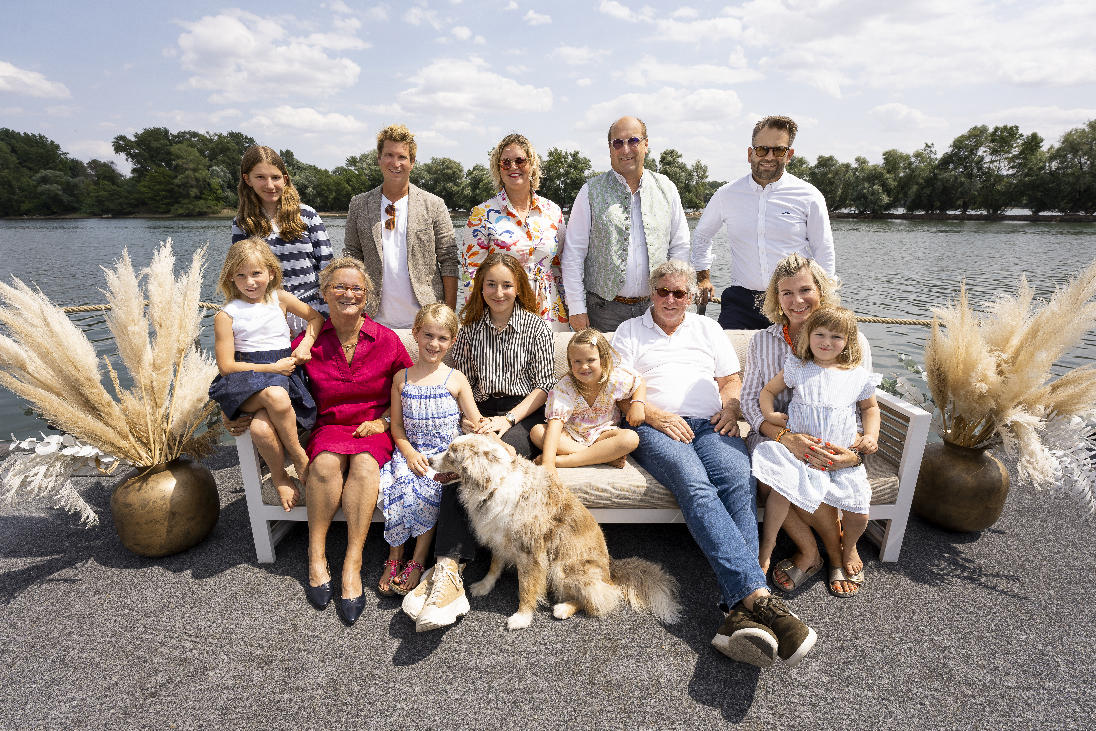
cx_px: 548
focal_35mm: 16
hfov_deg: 97.1
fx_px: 484
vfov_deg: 74.1
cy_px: 366
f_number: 8
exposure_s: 1/160
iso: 50
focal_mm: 15.9
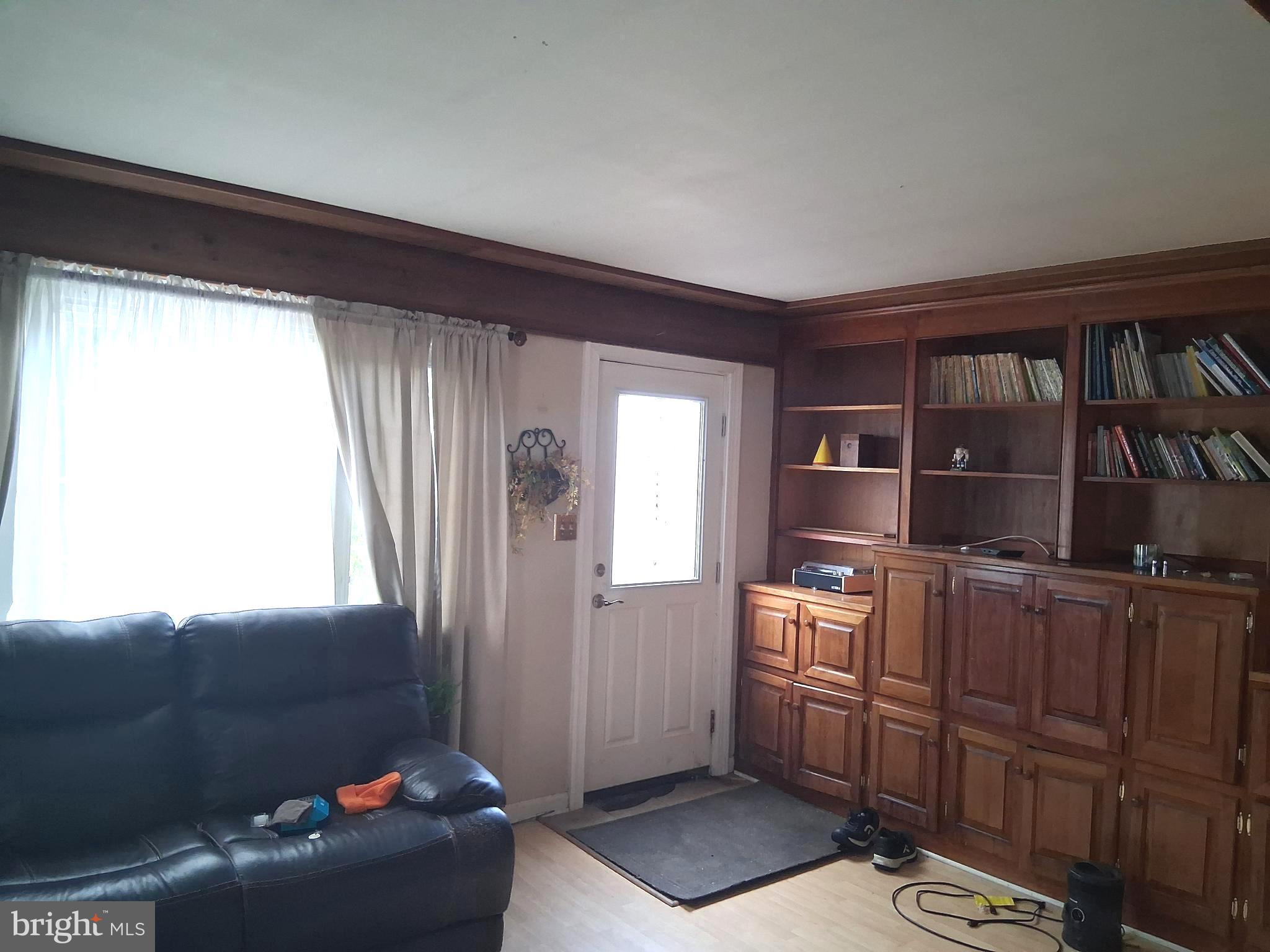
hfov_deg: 67.3
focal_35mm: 26
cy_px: 476
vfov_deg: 53.1
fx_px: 954
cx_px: 635
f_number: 1.8
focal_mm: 3.98
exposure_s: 1/120
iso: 400
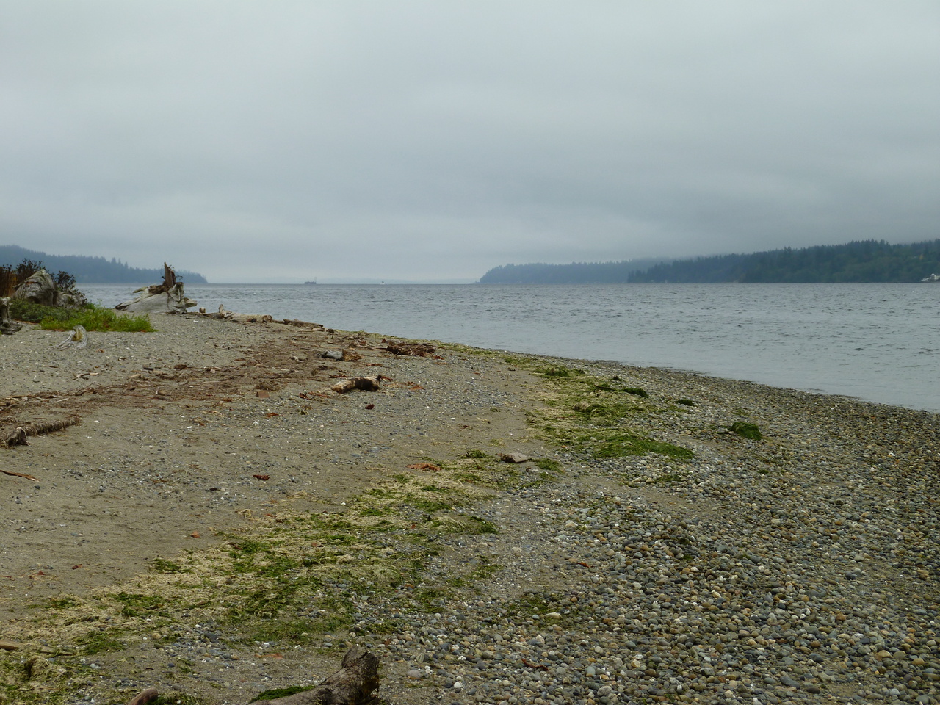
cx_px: 470
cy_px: 352
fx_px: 1656
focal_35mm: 61
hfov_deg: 31.7
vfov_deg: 24.0
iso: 80
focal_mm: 11
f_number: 4.7
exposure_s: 1/160
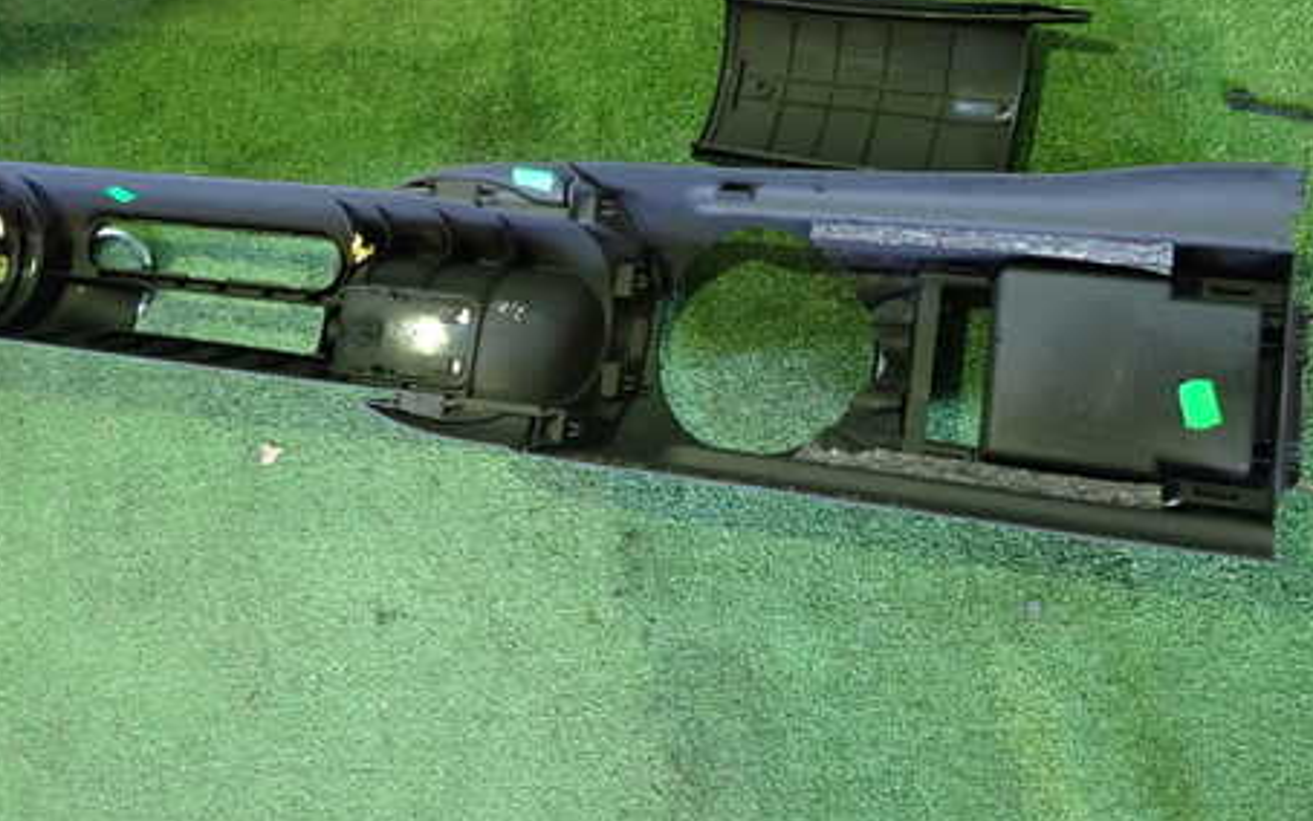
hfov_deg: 55.1
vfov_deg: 36.0
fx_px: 1253
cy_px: 280
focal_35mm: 35
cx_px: 567
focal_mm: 4.5
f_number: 2
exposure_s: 1/30
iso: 800
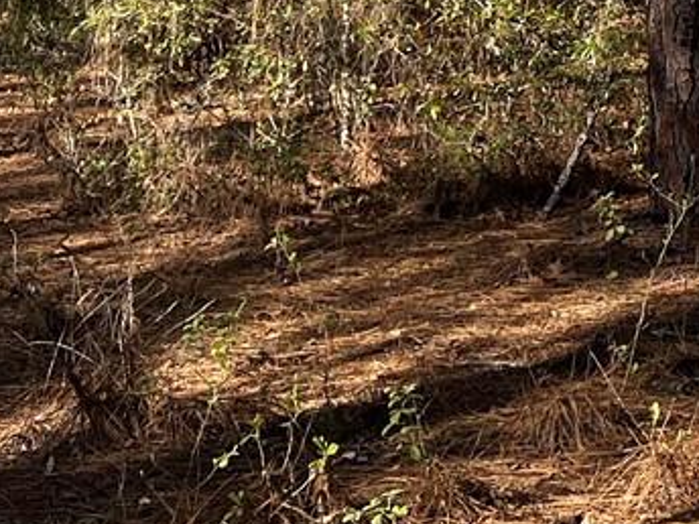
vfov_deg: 11.5
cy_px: -355
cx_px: 1051
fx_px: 2443
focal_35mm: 121
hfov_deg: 15.1
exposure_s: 1/1344
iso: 50
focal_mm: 5.7
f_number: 1.5
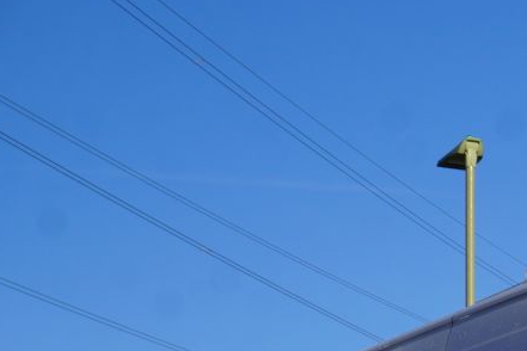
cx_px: 931
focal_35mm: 174
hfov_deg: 11.1
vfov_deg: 7.7
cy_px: 623
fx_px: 2547
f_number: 10
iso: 100
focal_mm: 32
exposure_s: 1/125
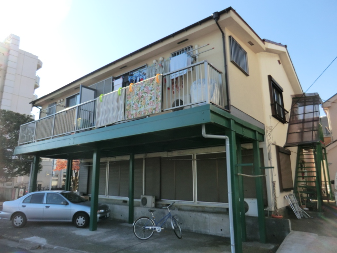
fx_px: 234
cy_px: 126
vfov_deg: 56.8
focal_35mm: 24
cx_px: 168
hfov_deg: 71.6
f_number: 3.2
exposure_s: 1/500
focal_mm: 4.3
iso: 80
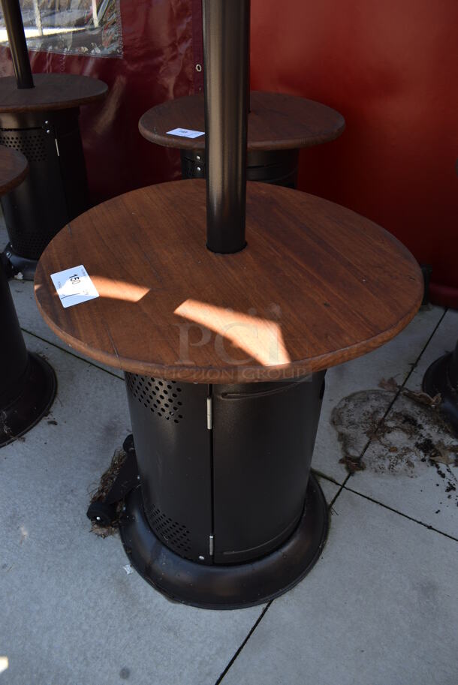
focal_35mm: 27
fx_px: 514
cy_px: 342
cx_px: 229
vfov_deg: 67.3
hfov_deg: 48.0
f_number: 7.1
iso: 200
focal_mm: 18
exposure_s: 1/250
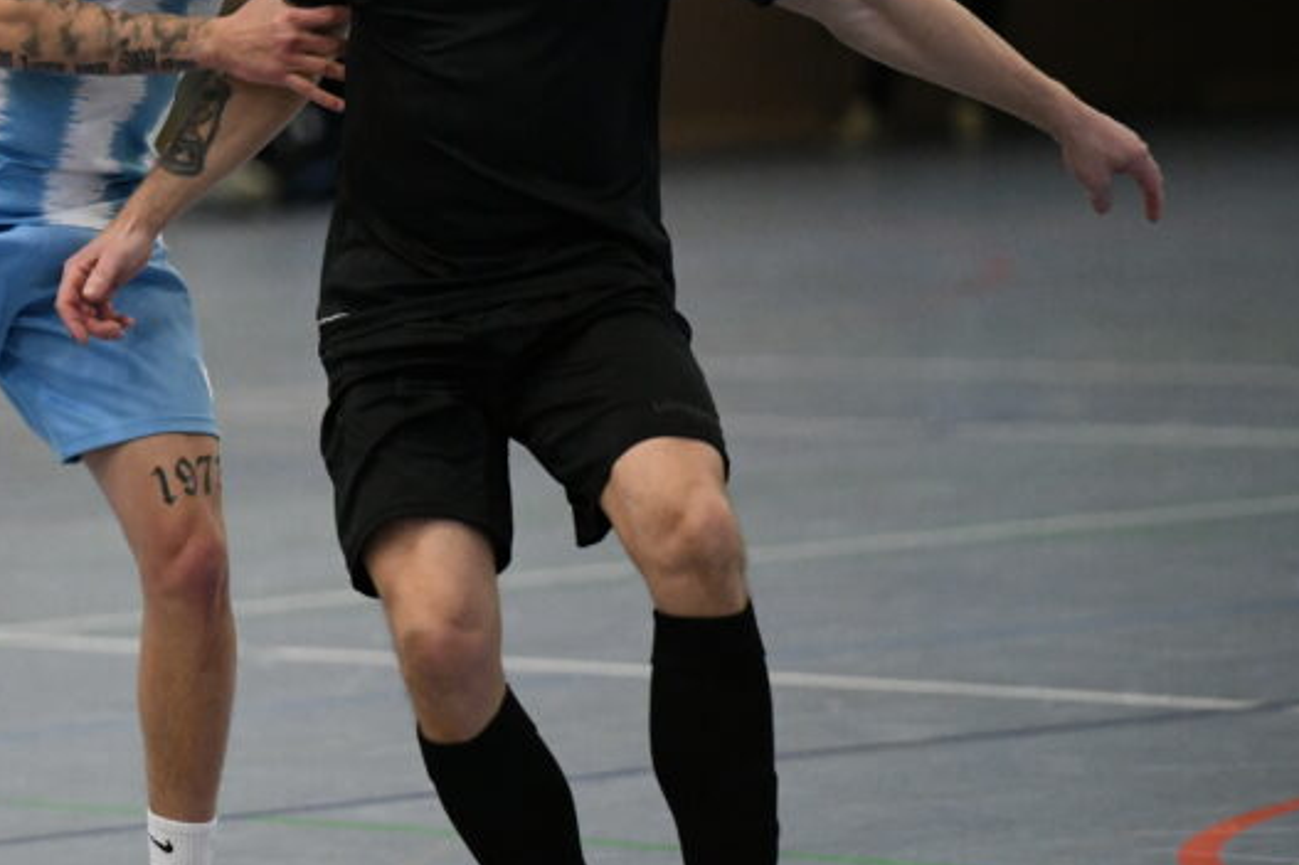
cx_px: 89
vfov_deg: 3.9
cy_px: 331
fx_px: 12624
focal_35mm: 350
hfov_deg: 5.9
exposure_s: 1/1600
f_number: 2.8
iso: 8000
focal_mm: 180
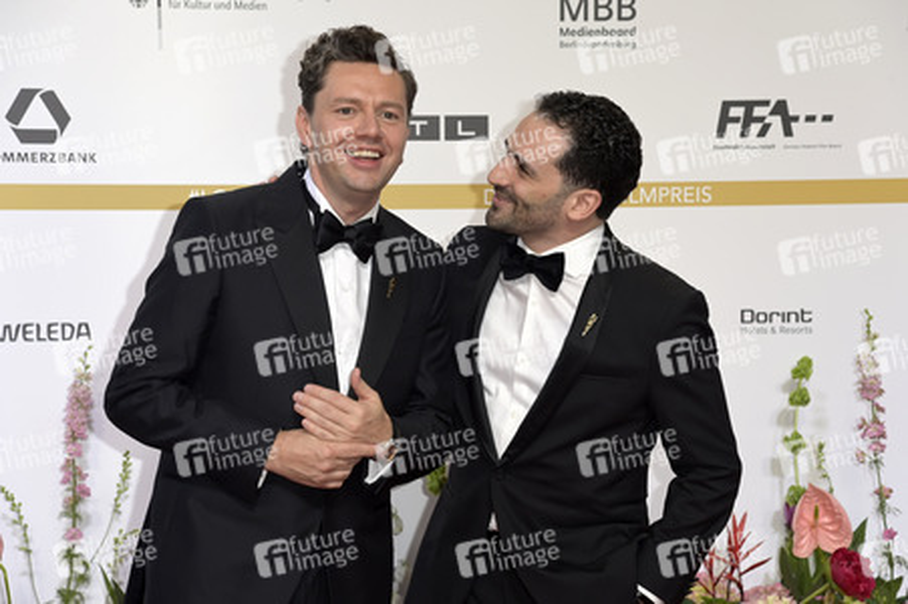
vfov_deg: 14.8
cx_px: 454
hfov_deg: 22.2
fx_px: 2319
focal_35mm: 92
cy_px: 302
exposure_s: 1/250
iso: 640
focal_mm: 92
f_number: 5
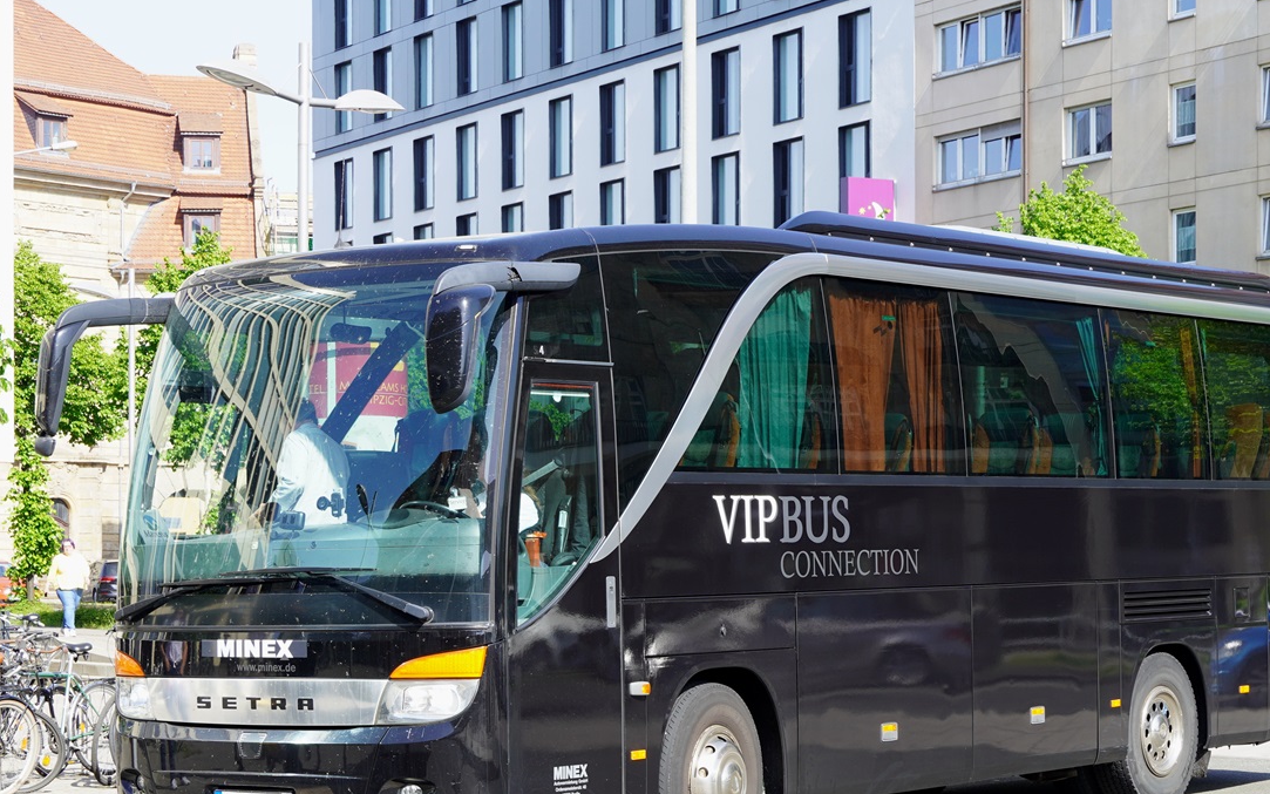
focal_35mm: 76
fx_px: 2631
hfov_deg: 27.1
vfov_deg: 17.1
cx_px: 710
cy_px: 496
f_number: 6.3
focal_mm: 40
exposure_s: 1/100
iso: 100
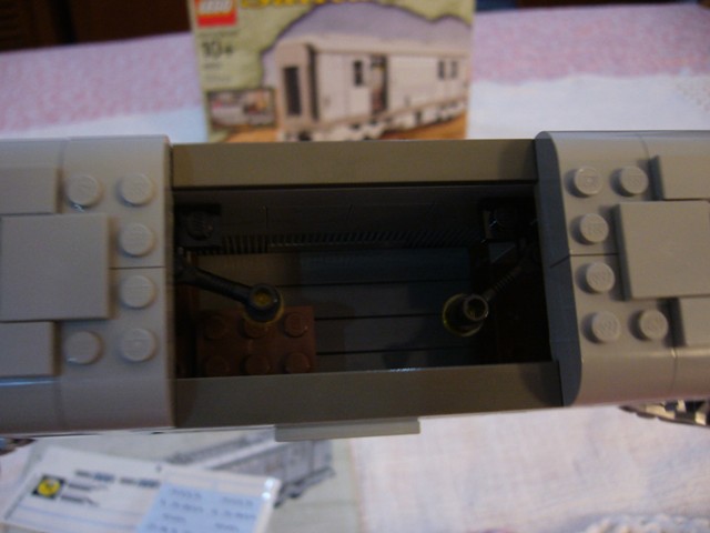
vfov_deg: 40.7
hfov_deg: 52.6
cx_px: 355
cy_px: 266
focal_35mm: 35
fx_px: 718
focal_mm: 5.8
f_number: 2.8
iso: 200
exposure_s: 1/8
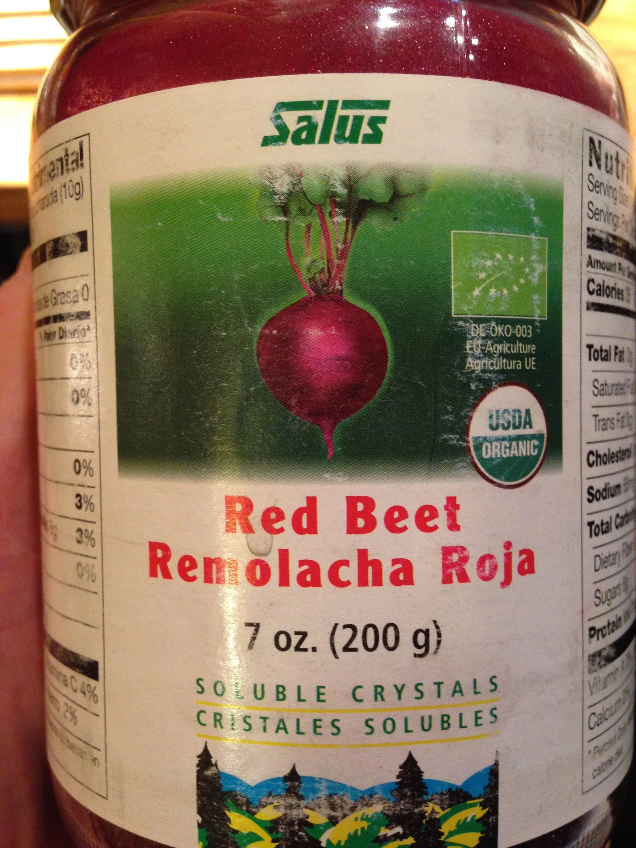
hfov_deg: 42.9
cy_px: 424
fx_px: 808
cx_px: 318
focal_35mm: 33
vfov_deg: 55.4
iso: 250
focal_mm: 4.12
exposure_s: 1/20
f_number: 2.4
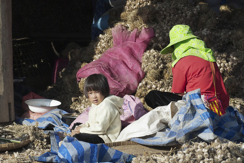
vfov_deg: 8.2
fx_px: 1140
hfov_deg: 12.2
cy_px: 82
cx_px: 122
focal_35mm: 168
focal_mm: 112
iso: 200
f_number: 6.3
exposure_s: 1/500
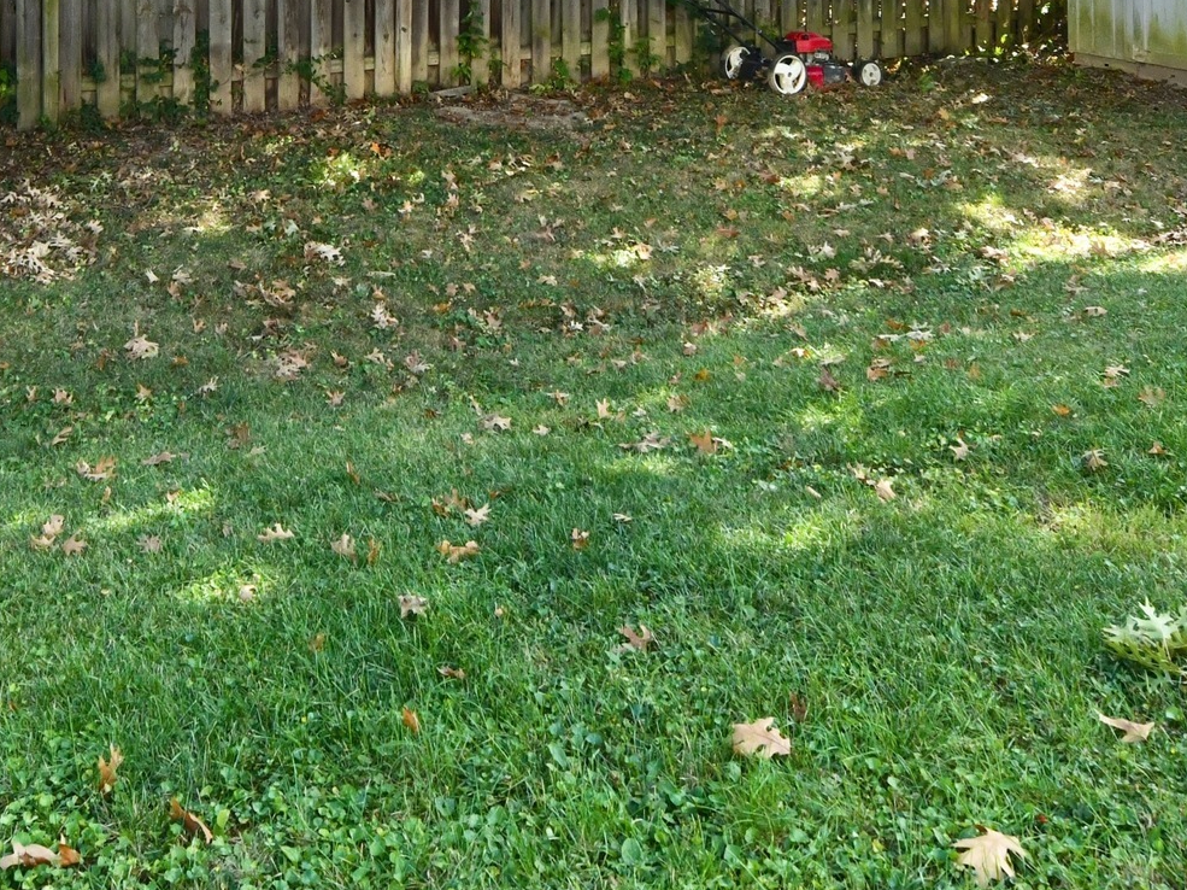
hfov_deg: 44.1
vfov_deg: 29.6
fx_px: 1440
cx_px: 382
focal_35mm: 42
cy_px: -168
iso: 640
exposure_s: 1/320
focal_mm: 14
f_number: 9
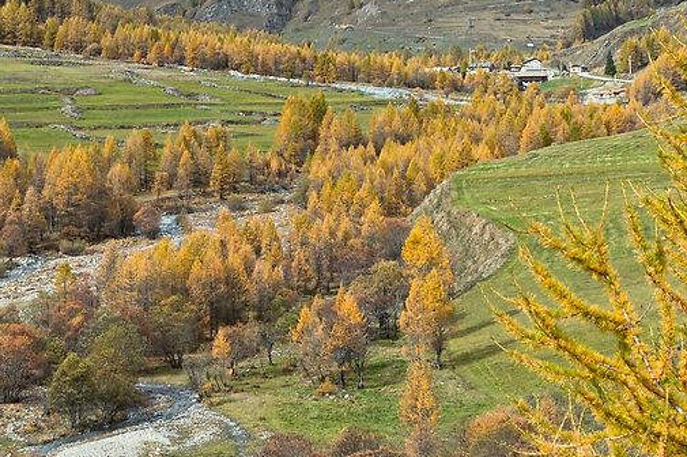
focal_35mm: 114
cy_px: 120
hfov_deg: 17.9
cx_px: 175
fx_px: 2174
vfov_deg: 12.0
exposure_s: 1/320
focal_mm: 24
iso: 100
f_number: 7.1
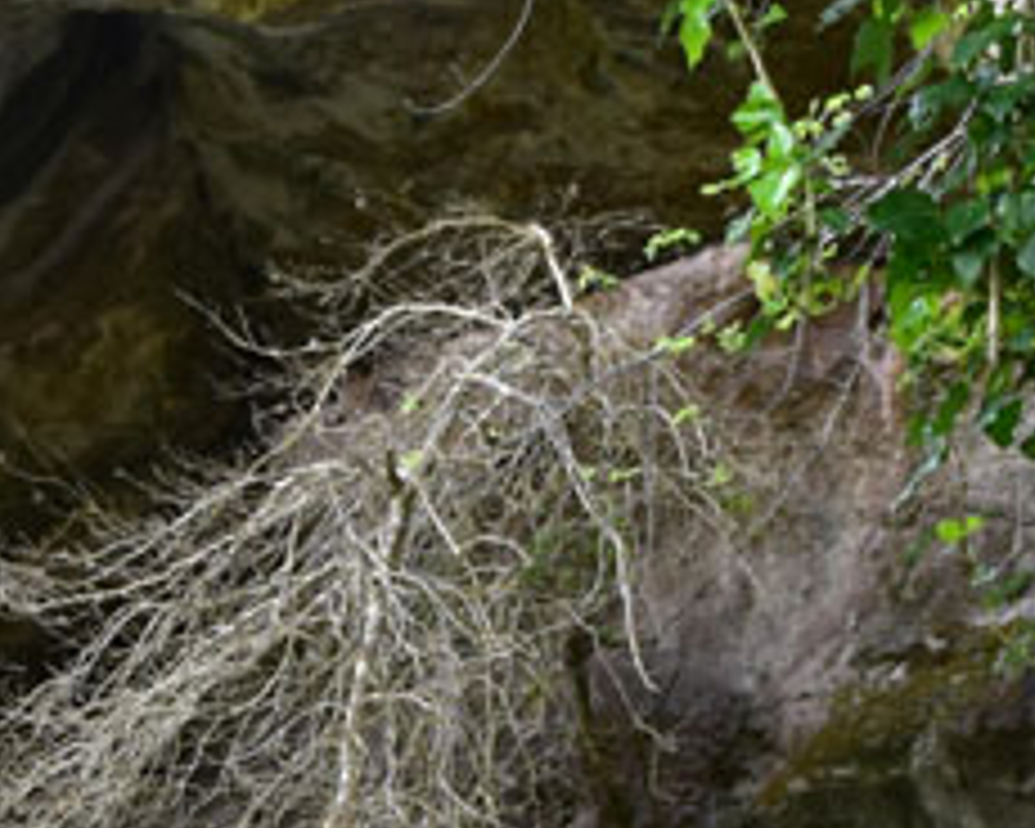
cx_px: 266
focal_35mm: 110
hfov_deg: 17.4
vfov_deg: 13.0
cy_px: 1370
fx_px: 3370
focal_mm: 18
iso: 400
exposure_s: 1/40
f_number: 8
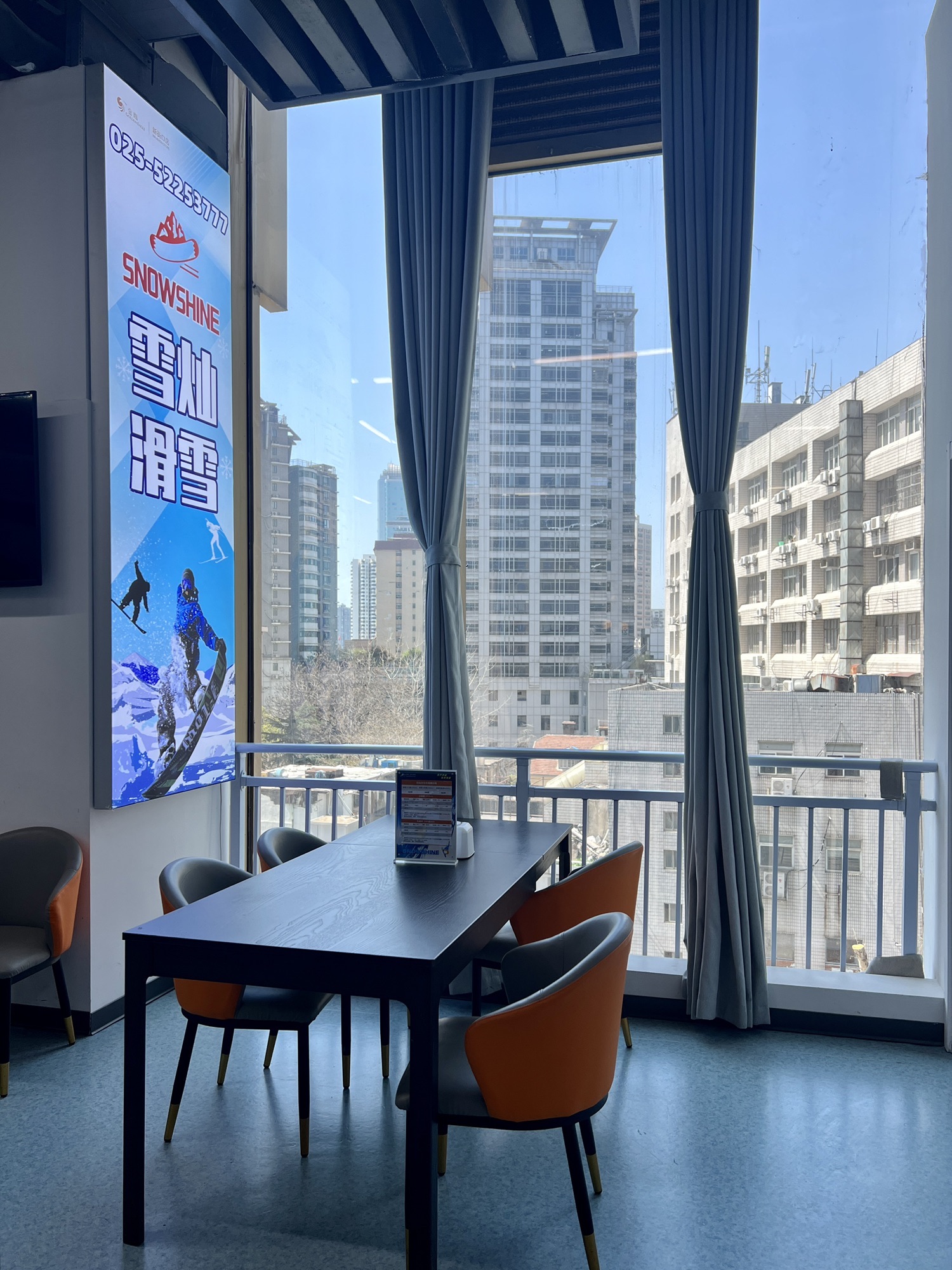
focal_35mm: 26
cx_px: 476
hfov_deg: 53.1
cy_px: 635
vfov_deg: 67.3
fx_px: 953
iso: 50
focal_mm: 5.7
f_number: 1.5
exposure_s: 1/365
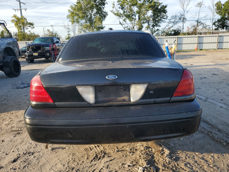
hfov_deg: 67.3
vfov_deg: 53.1
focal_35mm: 26
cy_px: 86
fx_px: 172
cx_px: 114
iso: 50
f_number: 1.5
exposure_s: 1/1111
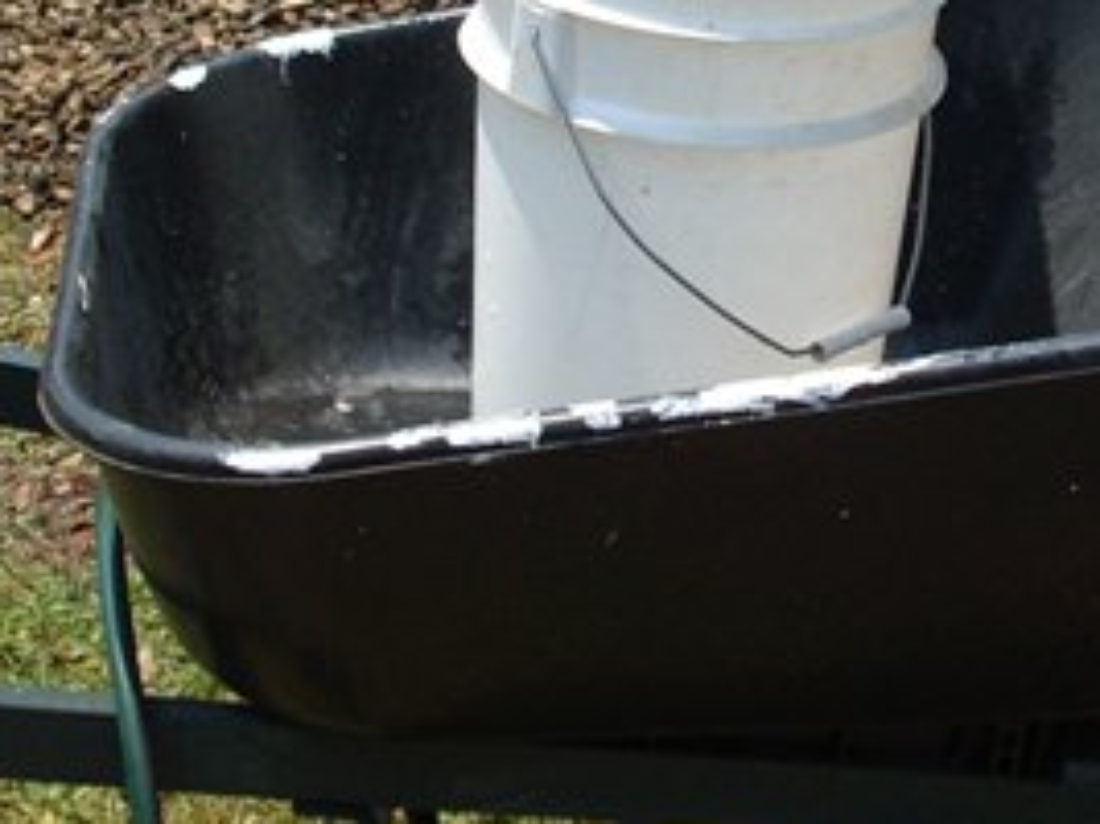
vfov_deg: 13.2
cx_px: 721
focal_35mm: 111
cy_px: 49
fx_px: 3526
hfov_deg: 17.7
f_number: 5.6
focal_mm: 6.2
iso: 64
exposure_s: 1/239
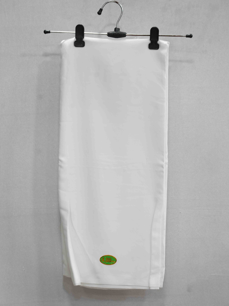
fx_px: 1005
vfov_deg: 17.3
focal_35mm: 114
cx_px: 115
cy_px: 157
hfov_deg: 13.0
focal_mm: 105
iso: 1000
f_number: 5.6
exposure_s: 1/60
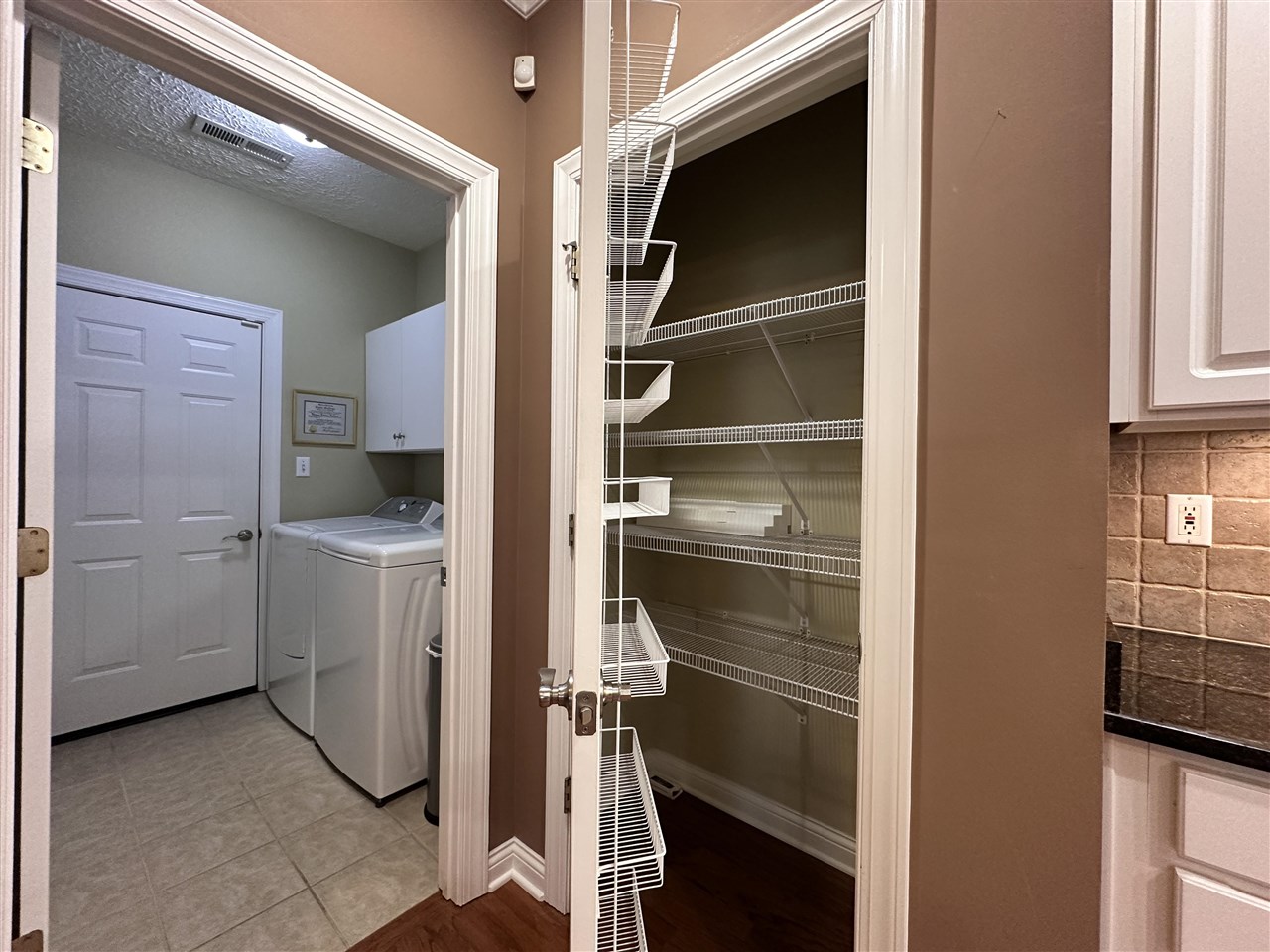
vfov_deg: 85.7
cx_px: 635
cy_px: 476
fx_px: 514
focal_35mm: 14
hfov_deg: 102.1
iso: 320
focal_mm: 2.22
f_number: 2.2
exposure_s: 1/60
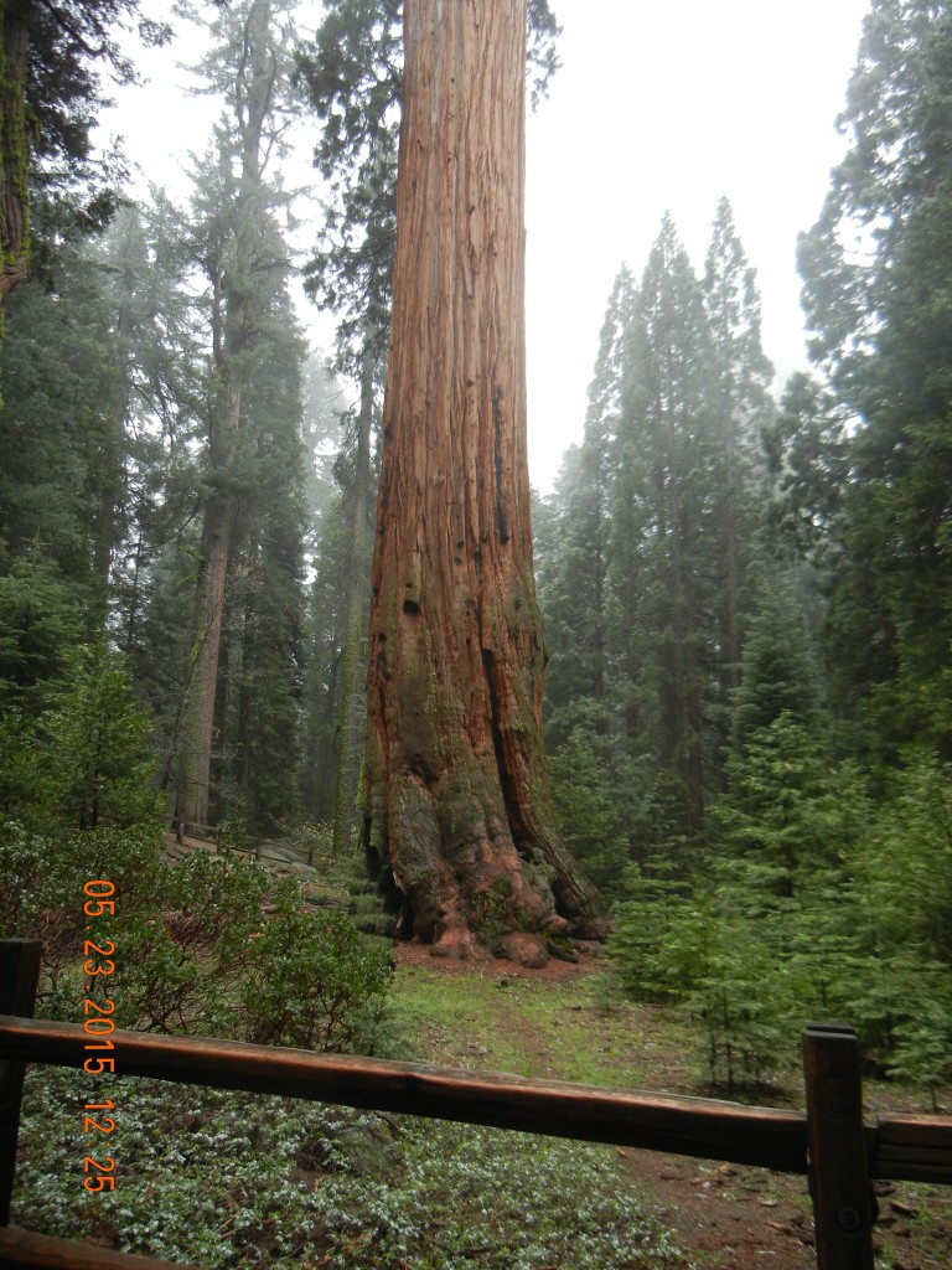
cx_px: 476
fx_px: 1100
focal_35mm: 30
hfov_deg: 46.8
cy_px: 635
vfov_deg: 60.0
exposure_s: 1/193
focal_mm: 5.4
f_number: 3.5
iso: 160
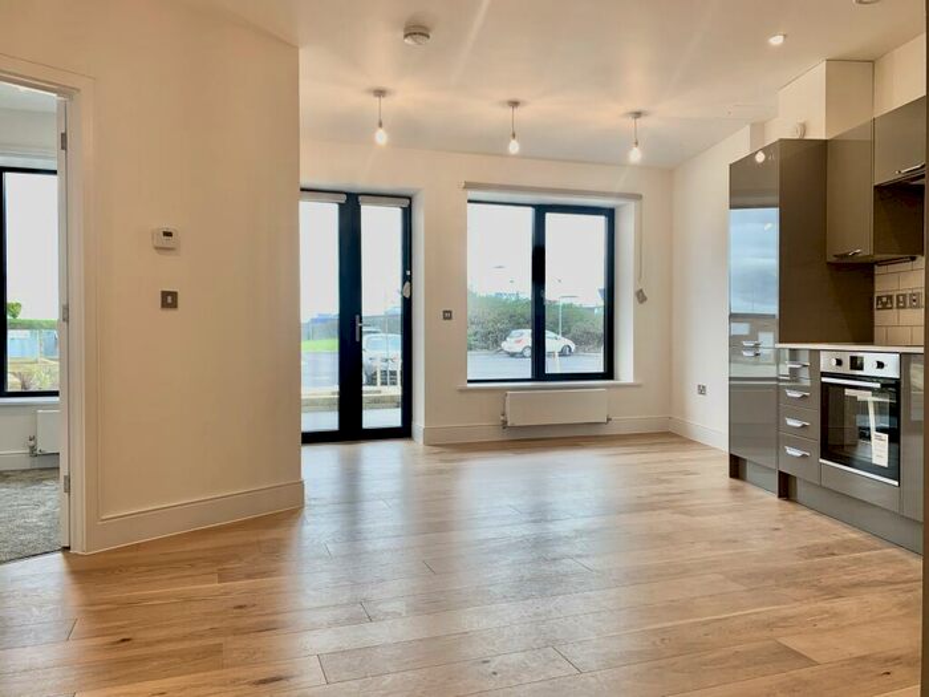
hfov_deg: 67.3
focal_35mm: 26
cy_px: 348
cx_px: 464
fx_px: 698
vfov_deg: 53.1
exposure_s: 1/100
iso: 32
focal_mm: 4.25
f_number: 1.8
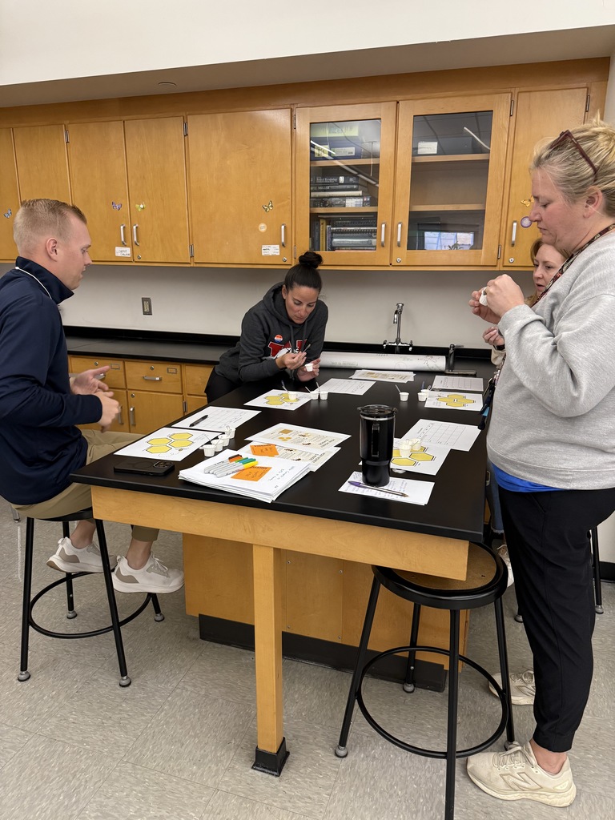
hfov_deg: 56.8
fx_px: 569
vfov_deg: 71.6
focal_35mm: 24
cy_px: 410
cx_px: 308
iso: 200
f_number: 1.78
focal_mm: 6.76
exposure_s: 1/60
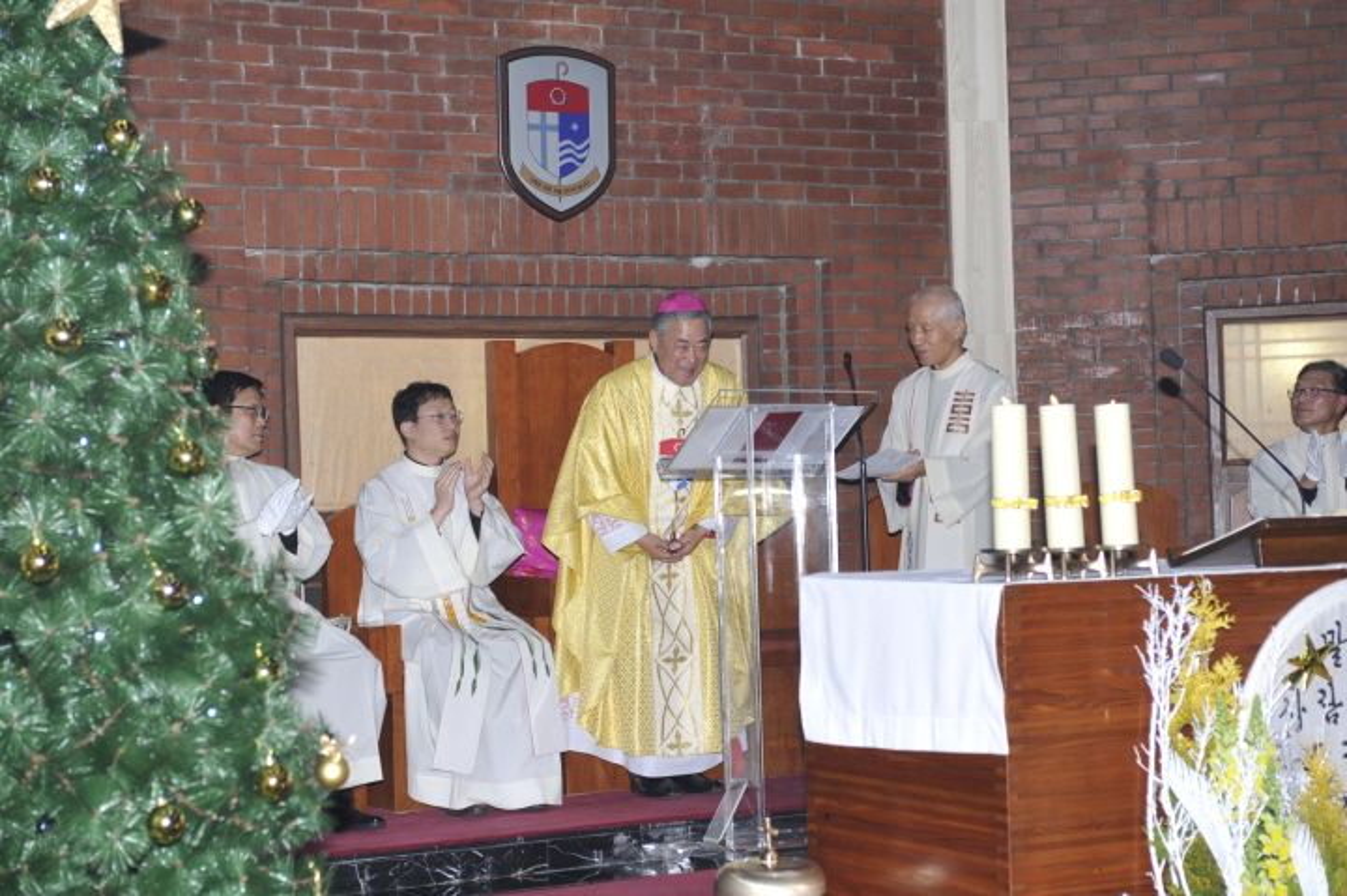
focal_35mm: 70
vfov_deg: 19.4
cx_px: 674
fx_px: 2617
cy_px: 448
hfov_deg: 28.9
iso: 200
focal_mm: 70
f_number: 5.6
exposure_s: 1/60
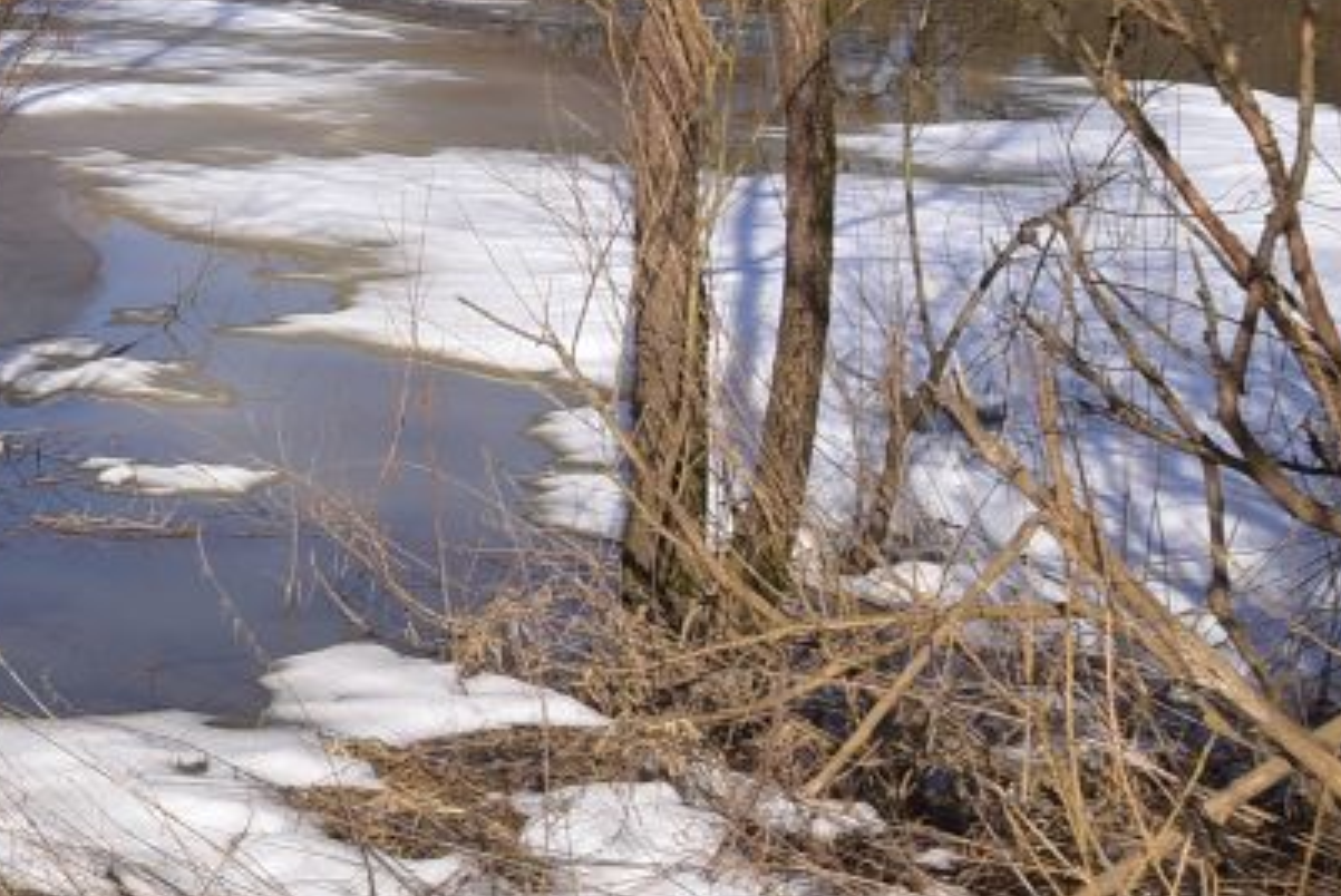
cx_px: -659
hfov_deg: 12.1
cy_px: -152
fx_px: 6039
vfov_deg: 8.4
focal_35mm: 162
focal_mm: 50
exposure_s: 1/125
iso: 125
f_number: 13
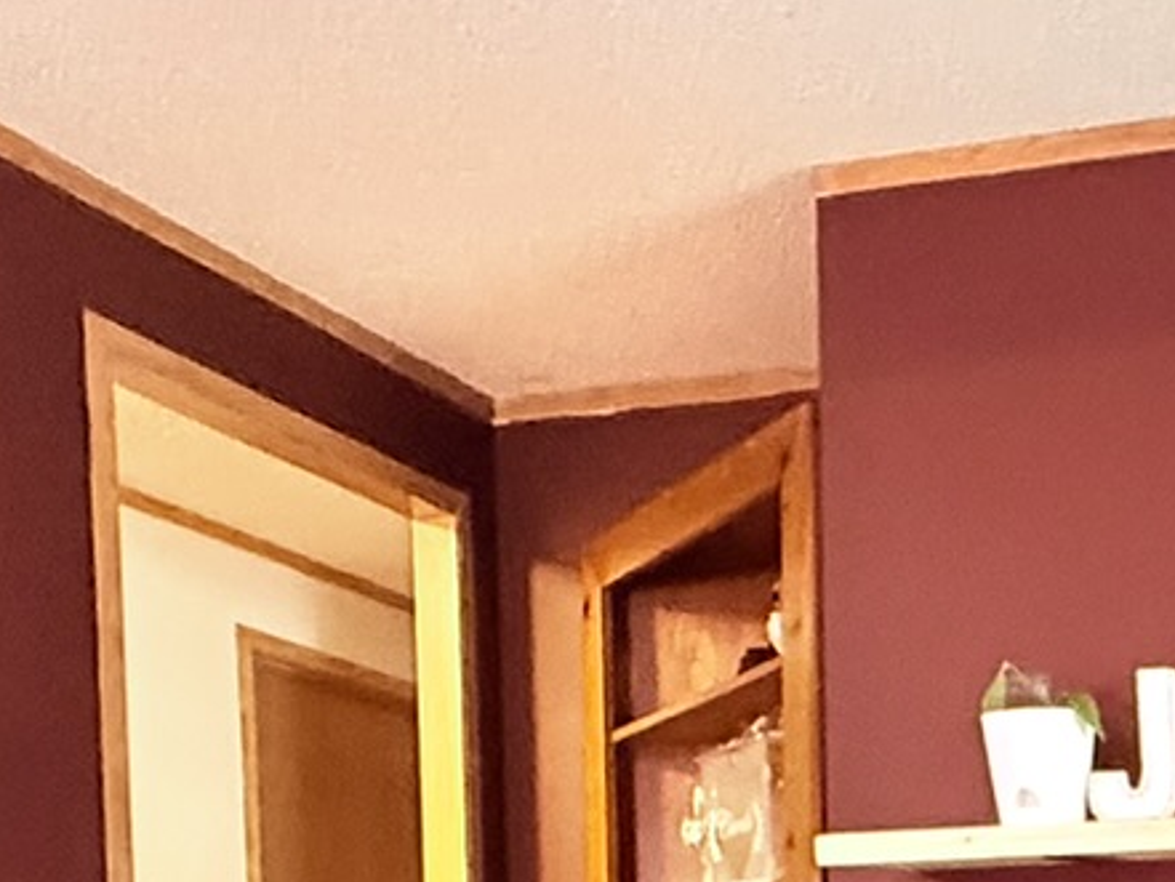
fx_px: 2207
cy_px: 1319
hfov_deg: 27.2
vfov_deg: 19.7
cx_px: 1314
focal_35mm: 65
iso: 1000
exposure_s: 1/40
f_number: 2.2
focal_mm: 2.22
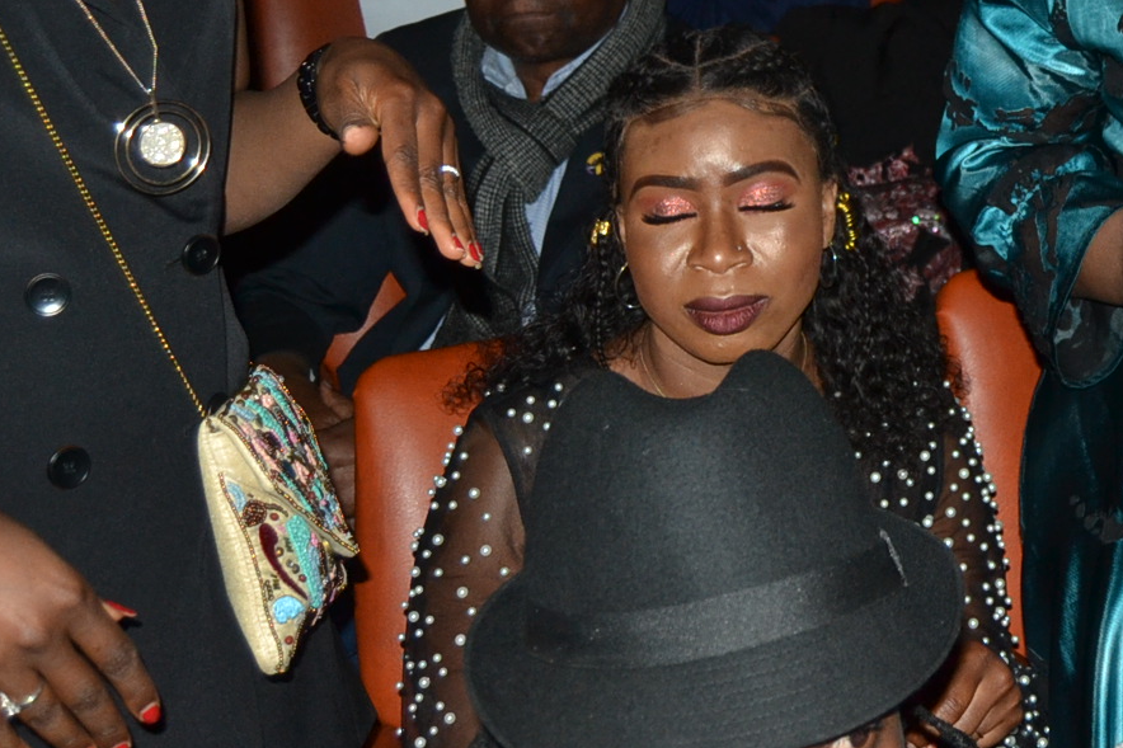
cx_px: 1048
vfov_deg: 17.4
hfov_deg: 26.2
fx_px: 2317
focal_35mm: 74
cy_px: -164
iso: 400
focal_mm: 19
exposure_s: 1/60
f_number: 3.5
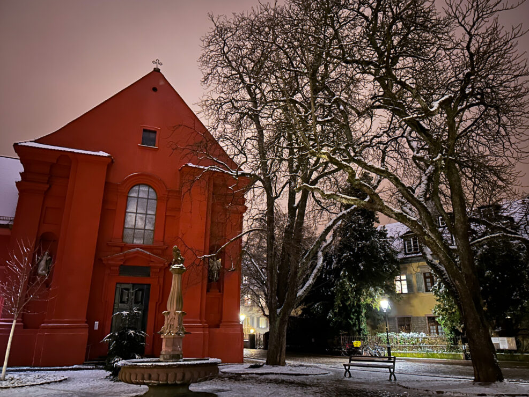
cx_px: 274
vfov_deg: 51.4
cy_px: 195
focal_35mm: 27
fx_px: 413
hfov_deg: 65.3
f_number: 1.5
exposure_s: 1/5
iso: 1000
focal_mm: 5.7
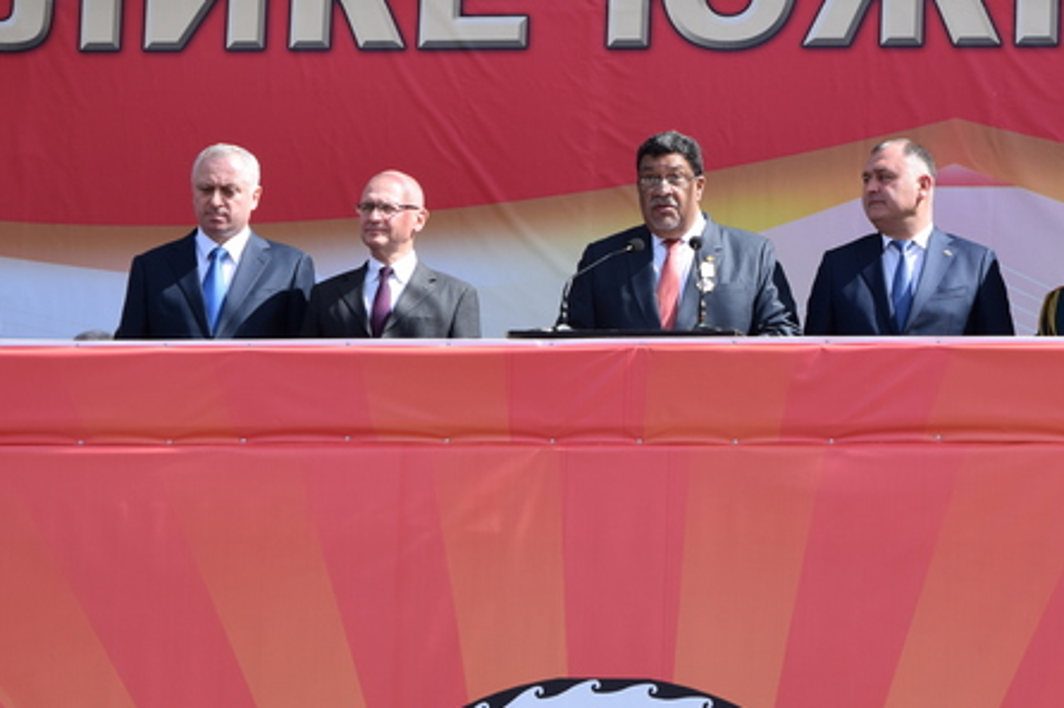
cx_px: 942
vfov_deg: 9.3
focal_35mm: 148
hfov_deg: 13.8
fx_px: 4369
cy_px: 423
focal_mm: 55
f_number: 8
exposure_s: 1/250
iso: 200
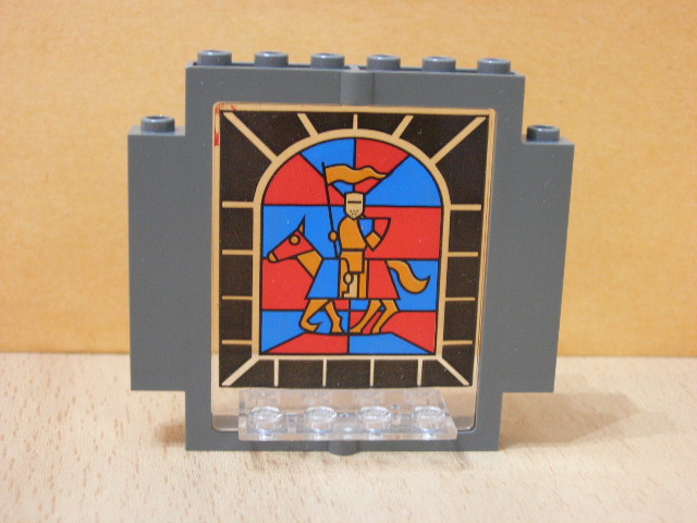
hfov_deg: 31.7
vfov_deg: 24.0
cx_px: 348
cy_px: 262
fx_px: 1228
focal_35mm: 61
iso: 200
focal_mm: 12.7
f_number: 3.5
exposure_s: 1/3
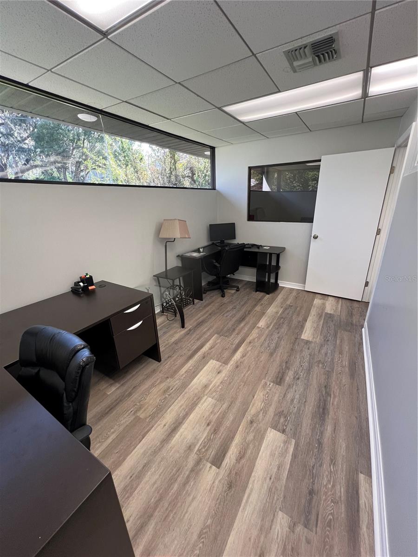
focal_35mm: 13
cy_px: 278
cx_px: 209
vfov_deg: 106.2
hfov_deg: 89.9
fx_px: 209
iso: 160
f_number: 1.8
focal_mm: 1.57
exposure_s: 1/120
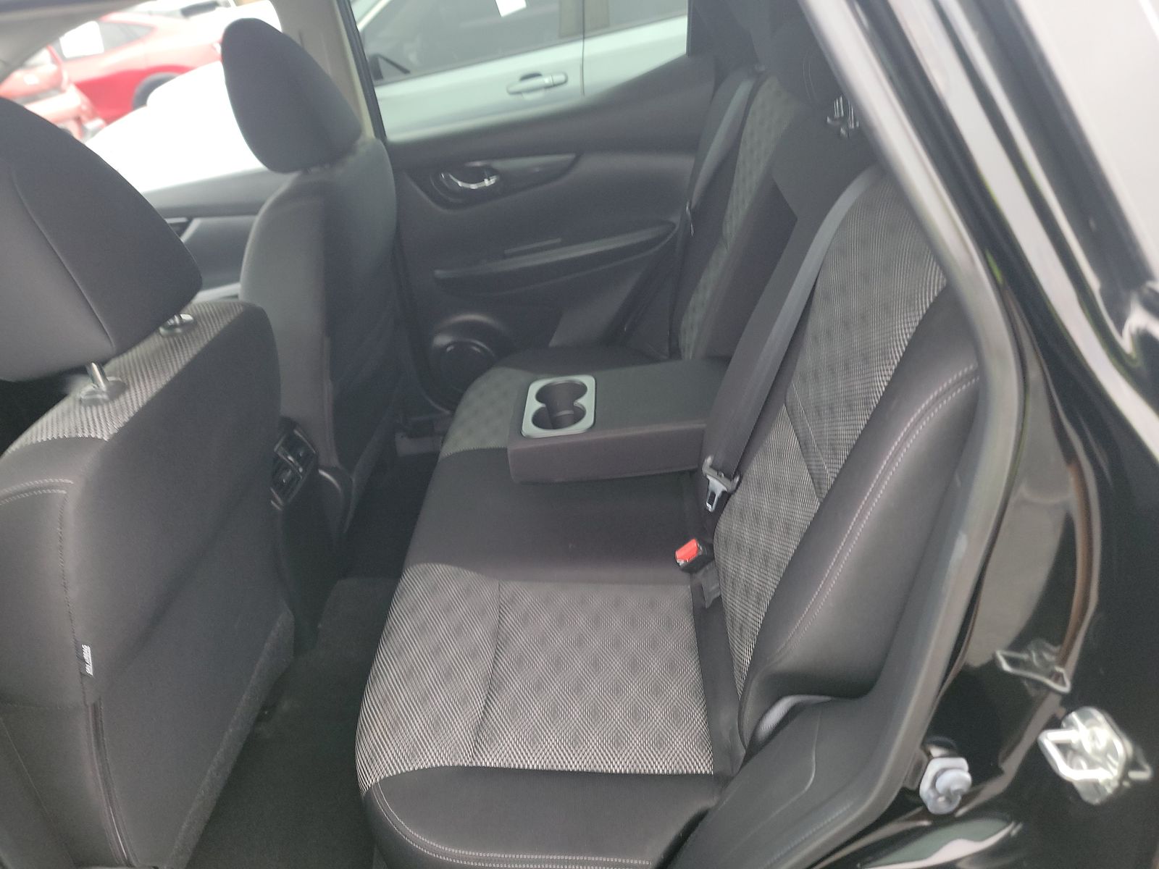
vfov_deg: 56.8
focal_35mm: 24
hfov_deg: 71.6
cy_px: 434
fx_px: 804
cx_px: 580
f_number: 1.8
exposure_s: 1/59
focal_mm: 6.7
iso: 439
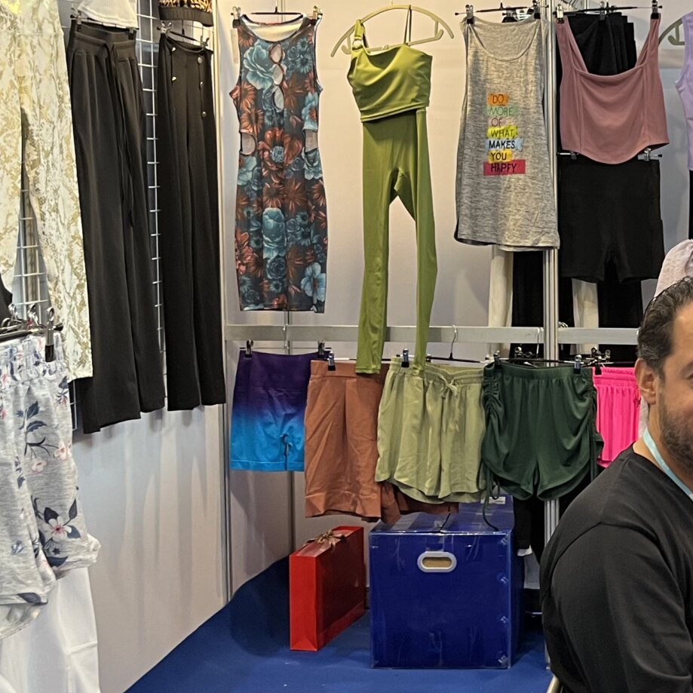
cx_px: 688
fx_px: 1450
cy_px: 302
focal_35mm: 64
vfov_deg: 26.9
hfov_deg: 25.6
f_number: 1.6
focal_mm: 5.1
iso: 80
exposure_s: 1/50
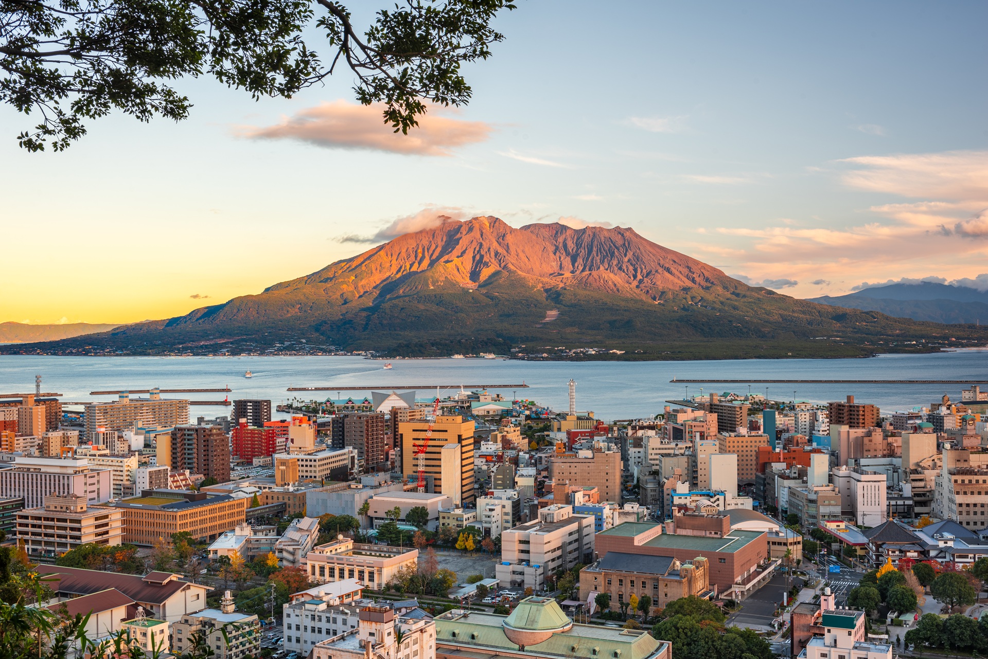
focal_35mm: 42
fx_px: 1153
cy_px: 330
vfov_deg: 31.9
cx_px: 494
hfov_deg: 46.4
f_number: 11
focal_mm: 42
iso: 64
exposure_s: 1/25
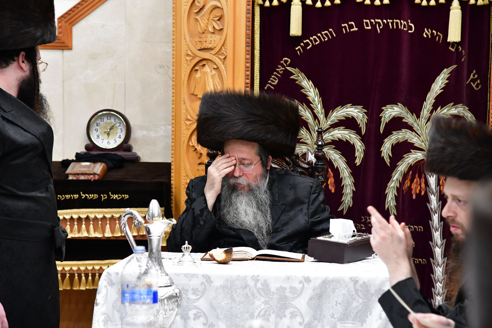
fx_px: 1640
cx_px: 246
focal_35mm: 120
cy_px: 164
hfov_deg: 17.1
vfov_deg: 11.4
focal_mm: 120
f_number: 5.6
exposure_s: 1/100
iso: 2000
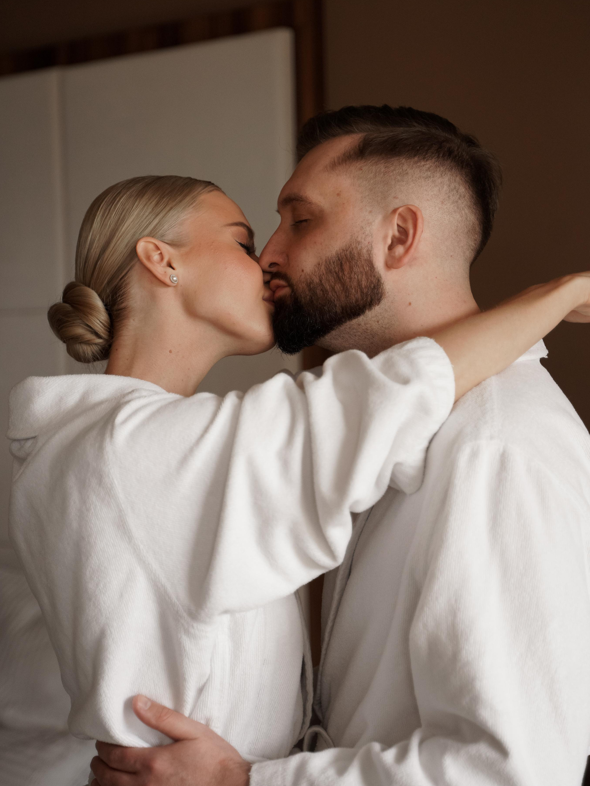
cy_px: 368
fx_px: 1568
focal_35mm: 69
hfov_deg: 21.3
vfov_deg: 28.2
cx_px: 294
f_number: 2.8
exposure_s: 1/400
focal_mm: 63
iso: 1000
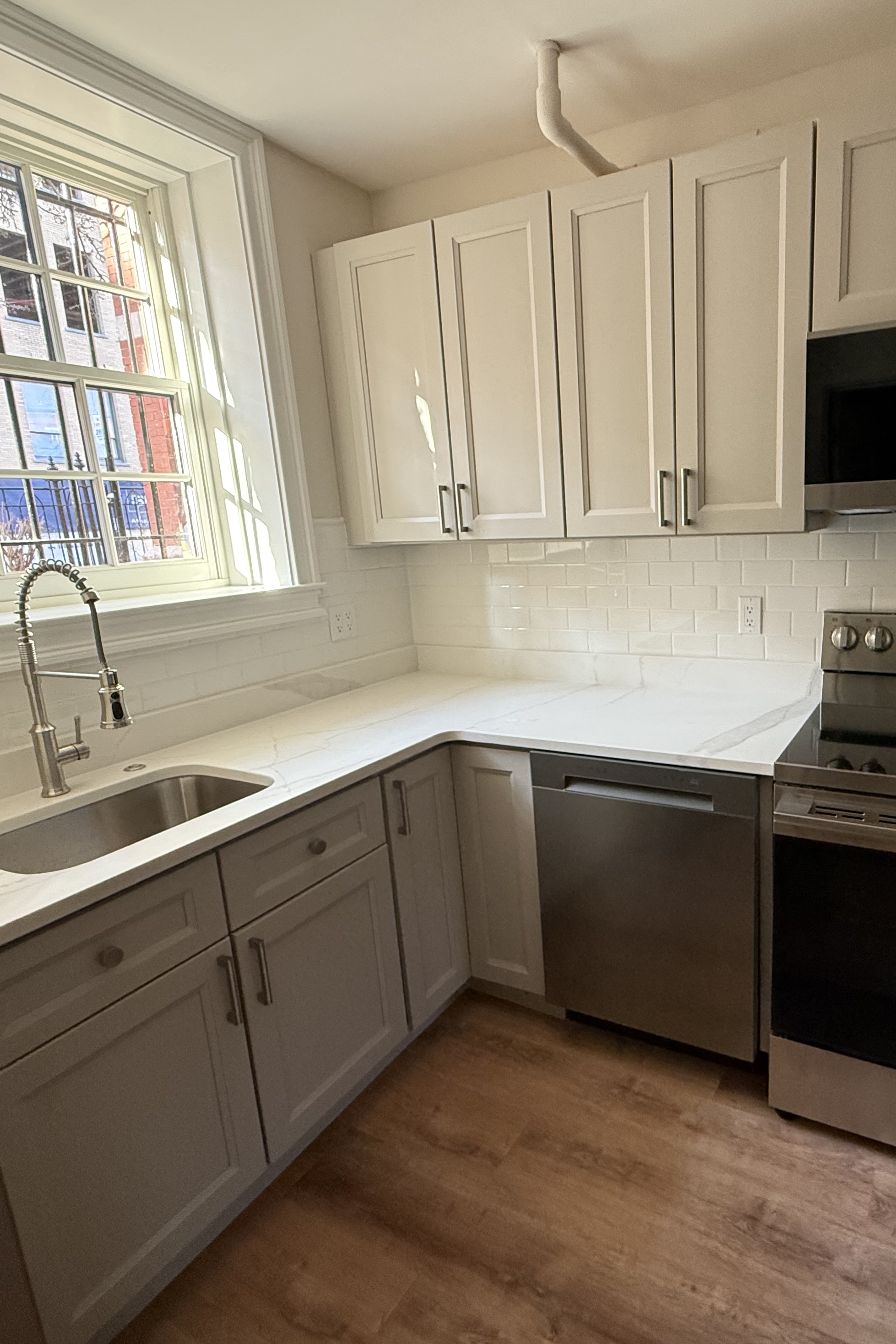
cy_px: 675
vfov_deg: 84.0
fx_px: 747
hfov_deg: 60.3
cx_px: 608
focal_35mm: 20
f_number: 2.2
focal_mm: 2.22
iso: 400
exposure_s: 1/61
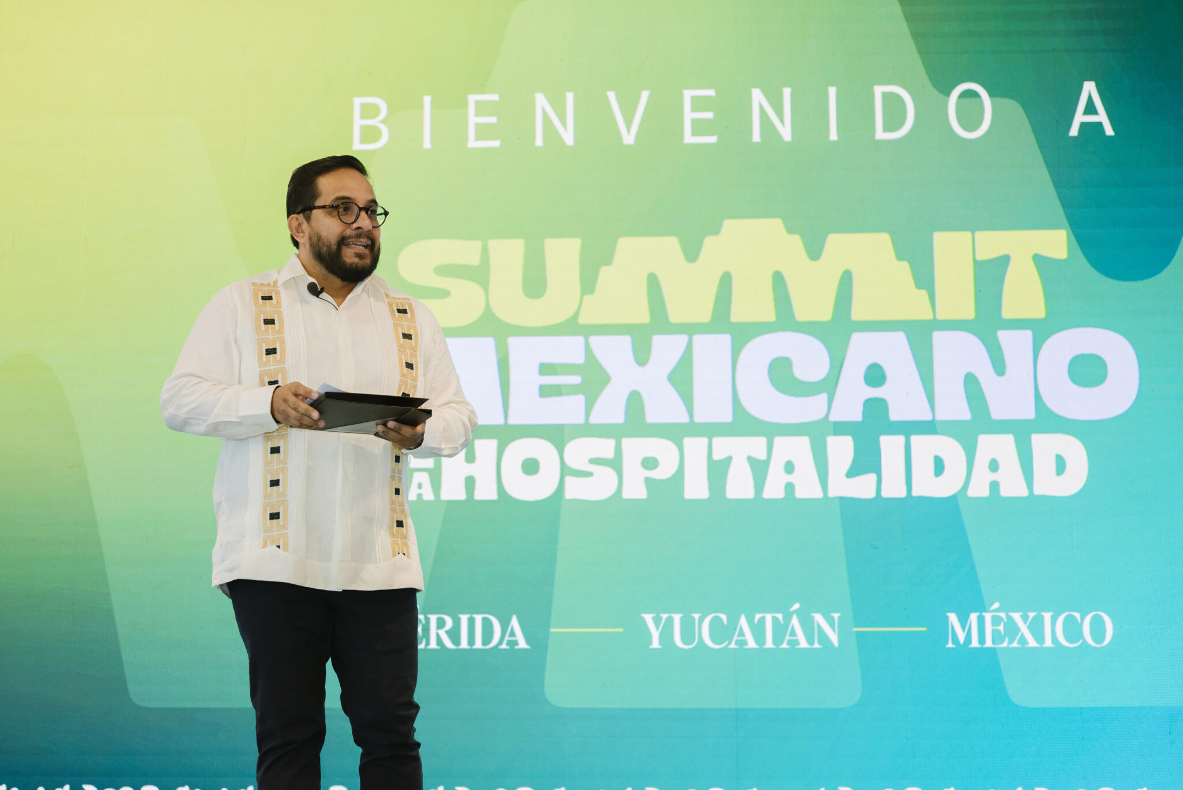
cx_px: 592
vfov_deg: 27.0
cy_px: 395
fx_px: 1644
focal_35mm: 50
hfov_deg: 39.6
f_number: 3.2
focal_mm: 50
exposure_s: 1/100
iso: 800
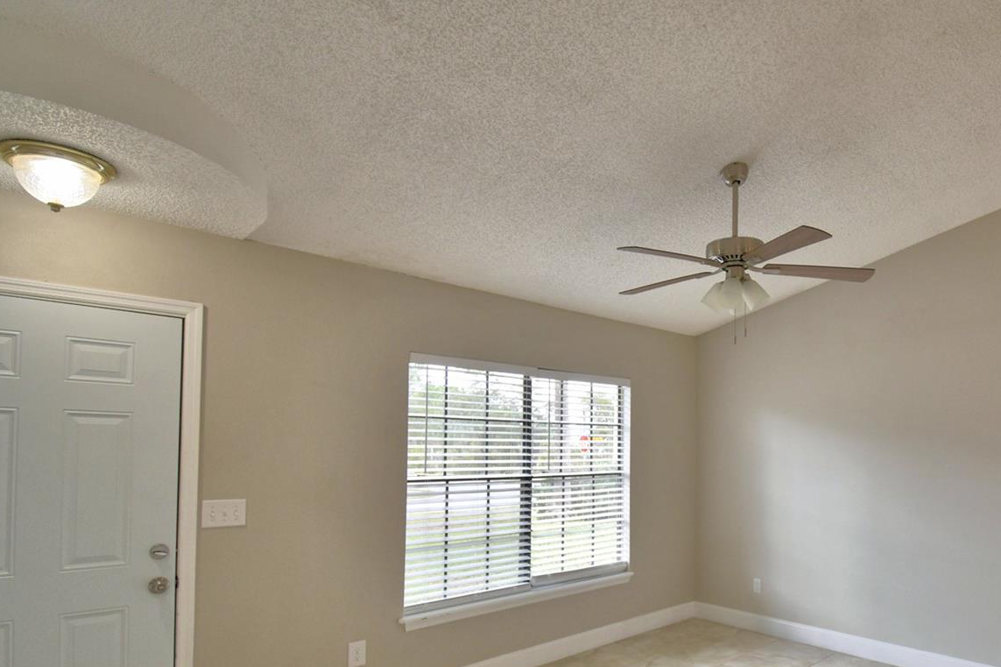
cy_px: 440
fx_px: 584
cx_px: 652
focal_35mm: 21
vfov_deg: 58.2
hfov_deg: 79.0
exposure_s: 1/125
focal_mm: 10
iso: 250
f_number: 4.5
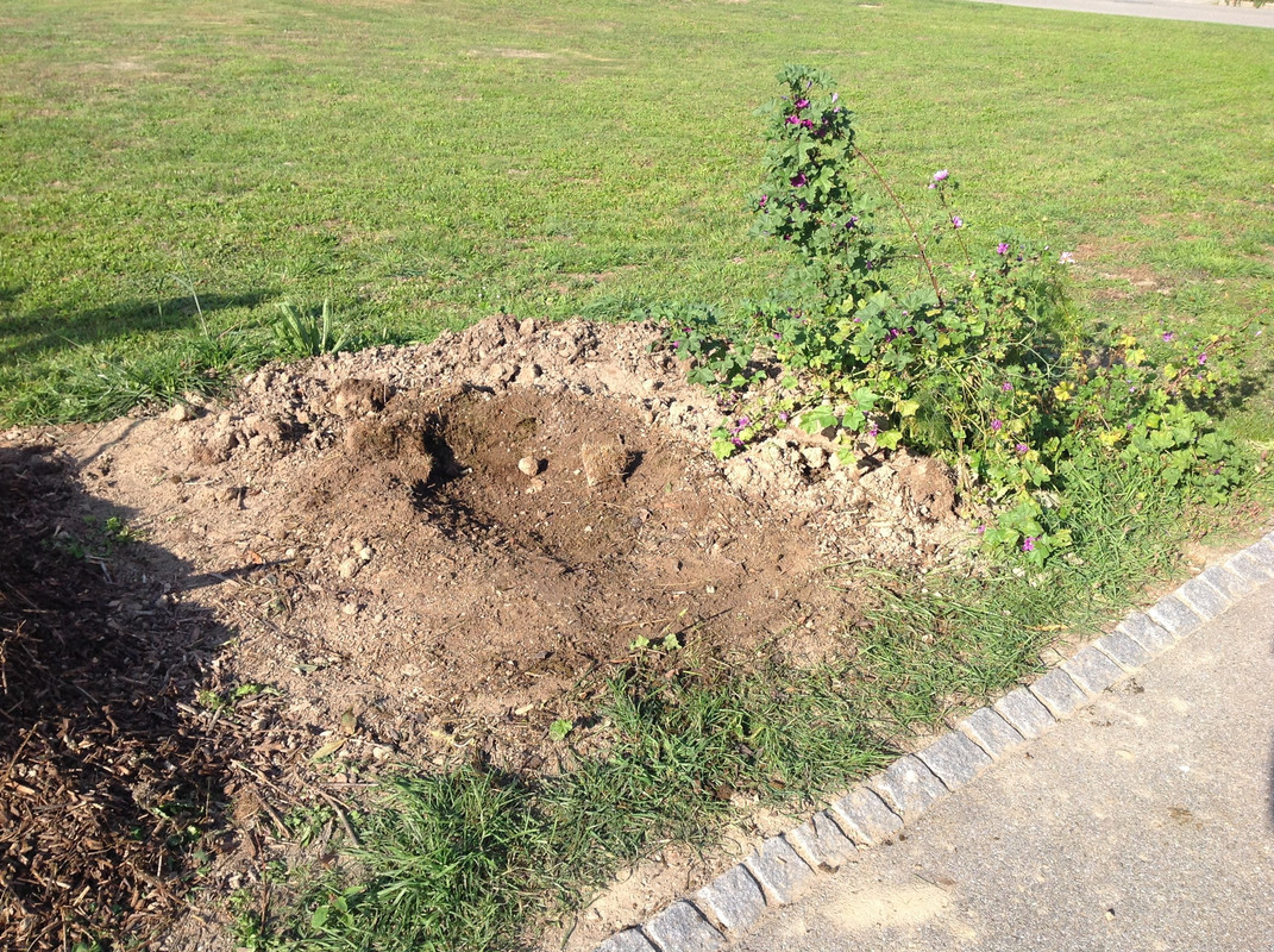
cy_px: 476
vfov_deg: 40.6
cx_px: 637
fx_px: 1286
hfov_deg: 52.7
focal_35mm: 35
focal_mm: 4.28
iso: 50
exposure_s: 1/889
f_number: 2.4
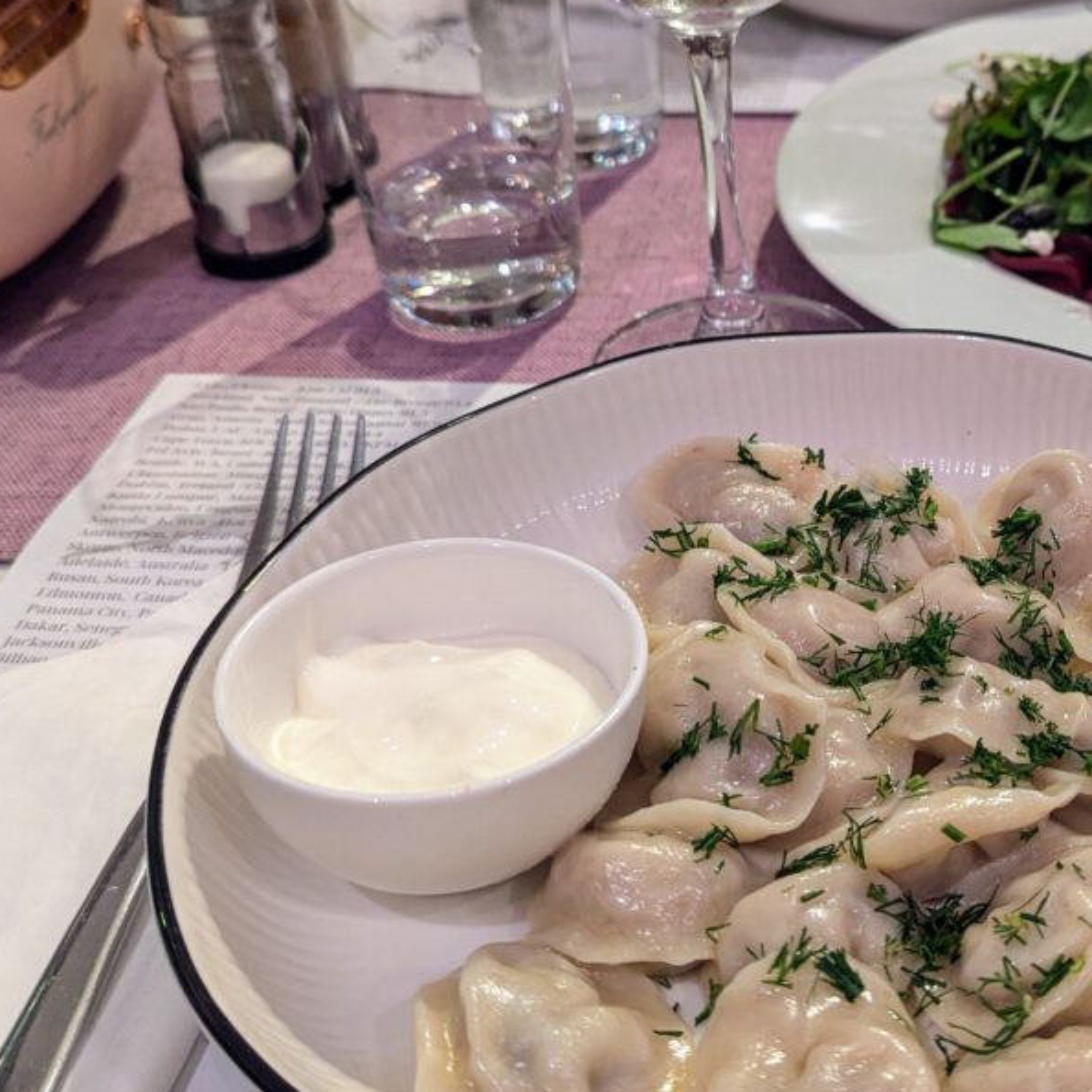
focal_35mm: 48
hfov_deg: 33.8
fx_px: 1713
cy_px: 475
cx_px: 945
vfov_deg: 35.3
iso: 289
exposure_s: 1/25
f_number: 1.85
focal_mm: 6.81
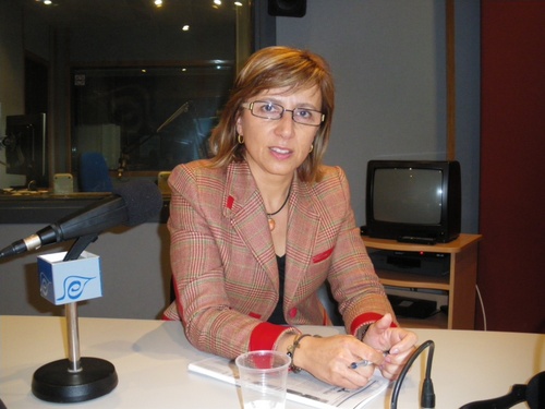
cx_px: 272
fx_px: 567
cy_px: 204
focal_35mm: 36
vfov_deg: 39.7
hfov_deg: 51.4
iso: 400
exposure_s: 1/50
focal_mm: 6.3
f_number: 3.5
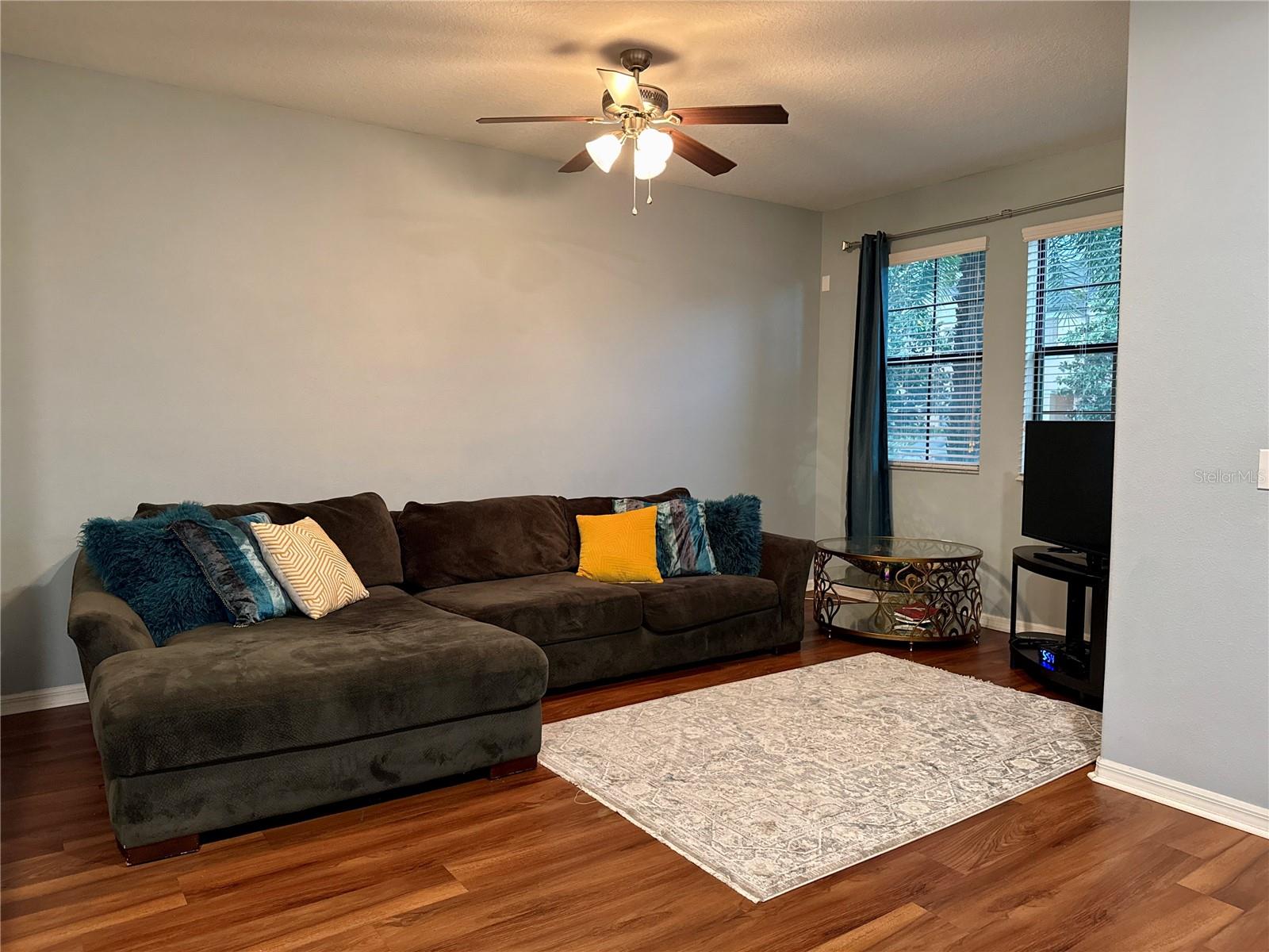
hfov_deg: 71.6
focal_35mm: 24
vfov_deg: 56.8
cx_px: 634
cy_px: 476
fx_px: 880
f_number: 1.78
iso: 500
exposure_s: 1/60
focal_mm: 6.76
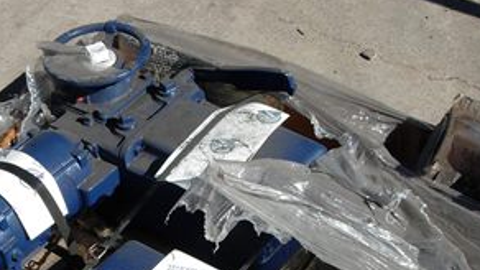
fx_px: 903
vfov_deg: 16.8
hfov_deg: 29.5
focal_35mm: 71
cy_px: 220
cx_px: 146
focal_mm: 7.8
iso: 79
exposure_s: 1/724
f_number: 4.8
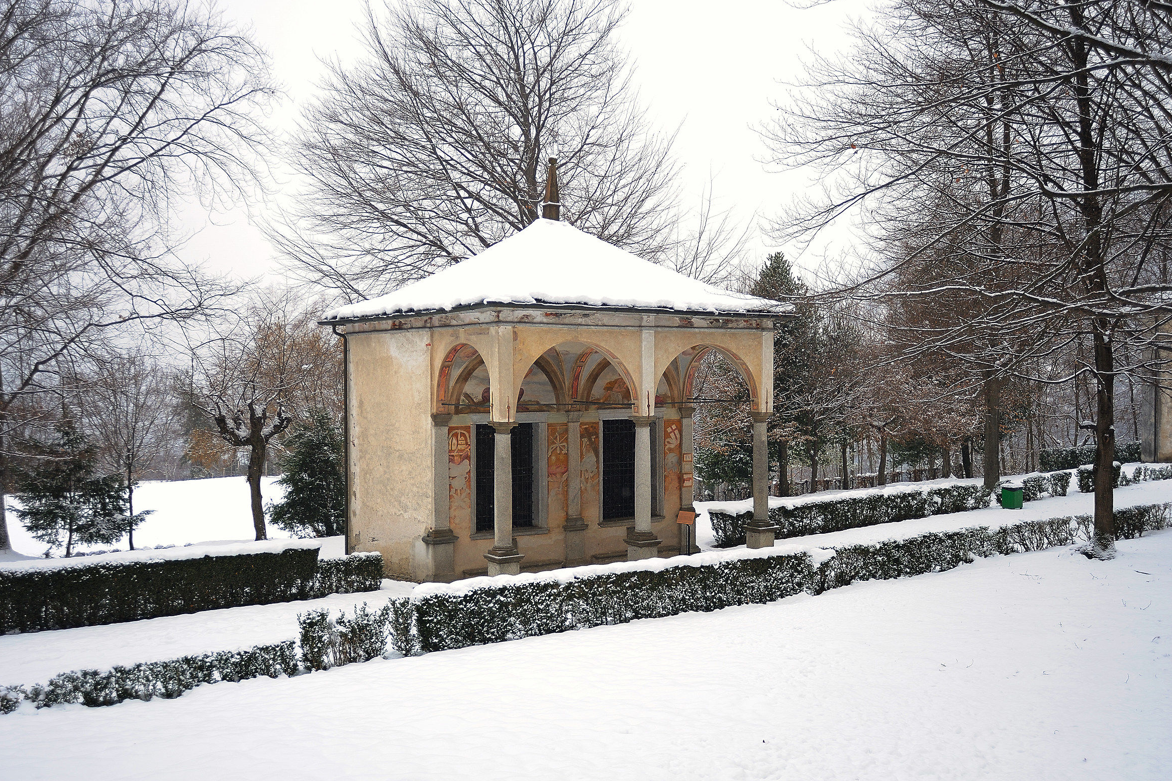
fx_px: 1172
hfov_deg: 53.1
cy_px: 386
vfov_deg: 36.9
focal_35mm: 36
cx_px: 597
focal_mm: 35
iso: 320
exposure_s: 1/400
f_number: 11
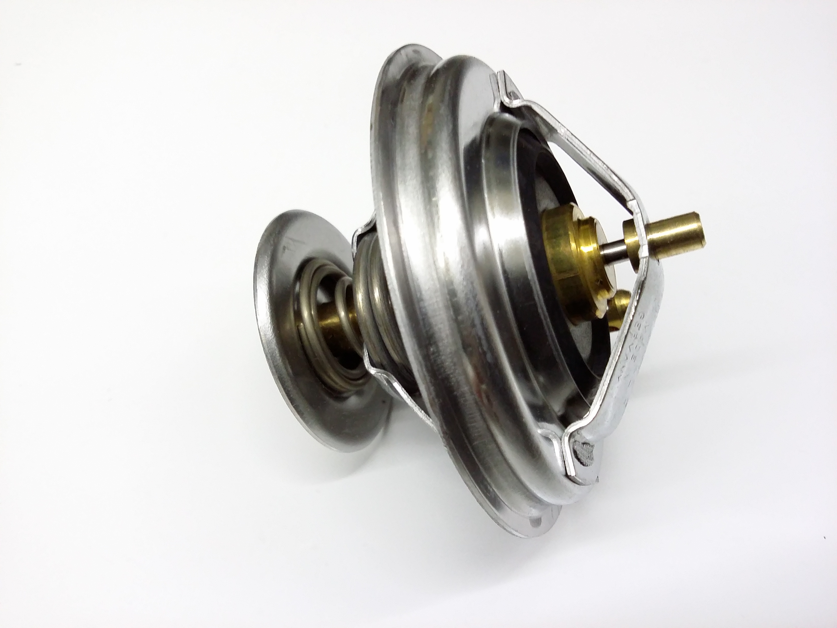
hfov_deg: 56.8
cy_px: 314
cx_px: 418
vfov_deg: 44.2
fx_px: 774
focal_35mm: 32
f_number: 2.4
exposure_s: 1/15
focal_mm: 3.4
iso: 200
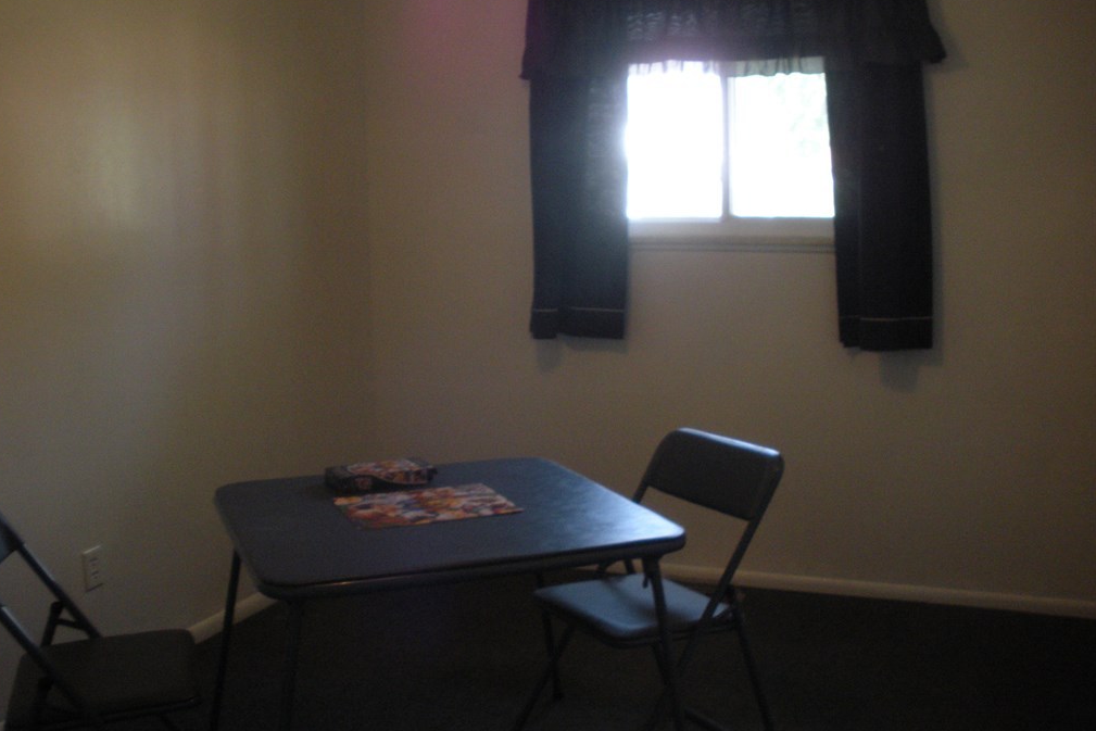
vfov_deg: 35.1
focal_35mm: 38
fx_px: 1157
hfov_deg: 50.7
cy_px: 349
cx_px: 542
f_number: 3.5
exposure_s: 1/59
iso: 291
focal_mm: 6.3
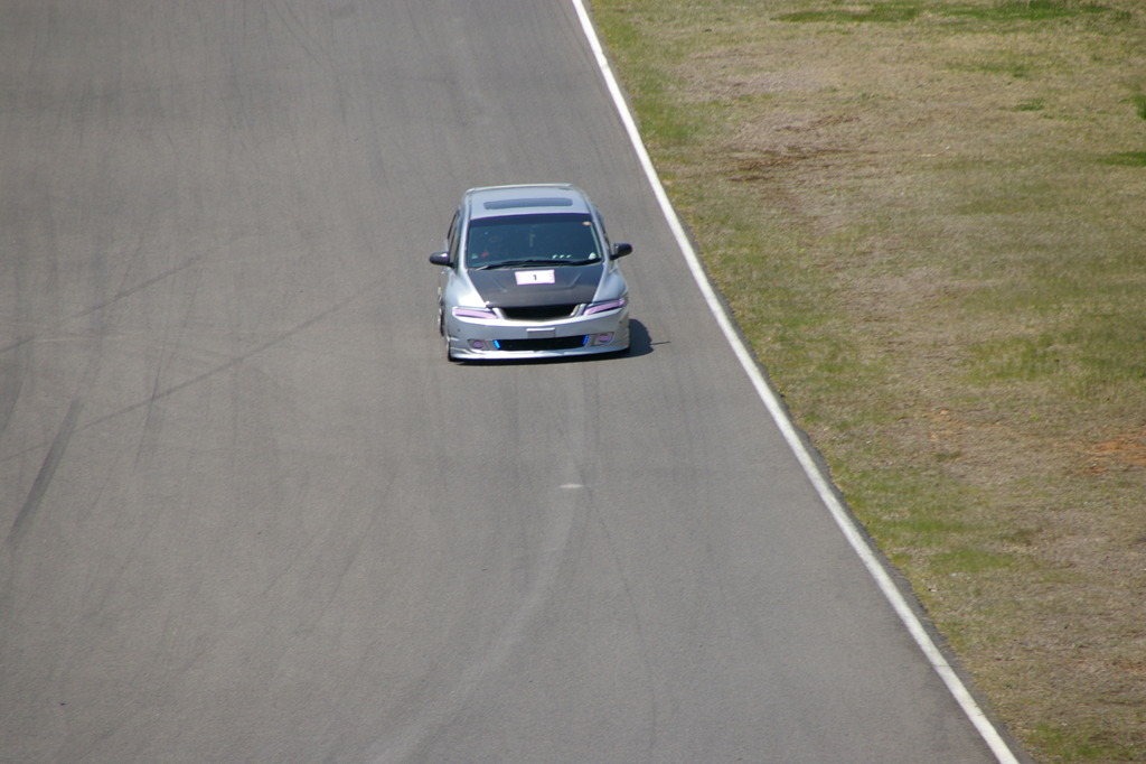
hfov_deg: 5.5
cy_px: 382
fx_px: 11933
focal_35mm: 375
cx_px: 573
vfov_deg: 3.7
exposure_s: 1/500
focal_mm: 250
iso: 200
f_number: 9.5
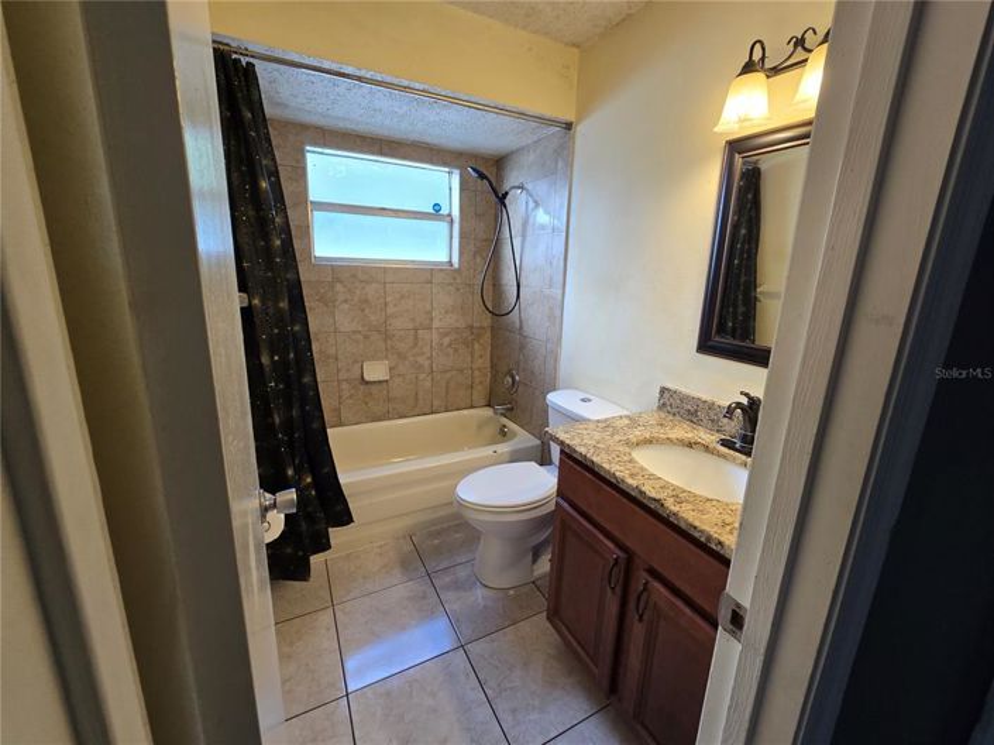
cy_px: 372
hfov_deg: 106.2
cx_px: 497
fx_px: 373
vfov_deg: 89.9
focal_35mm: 13
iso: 100
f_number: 2.2
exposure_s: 1/60
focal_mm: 2.2
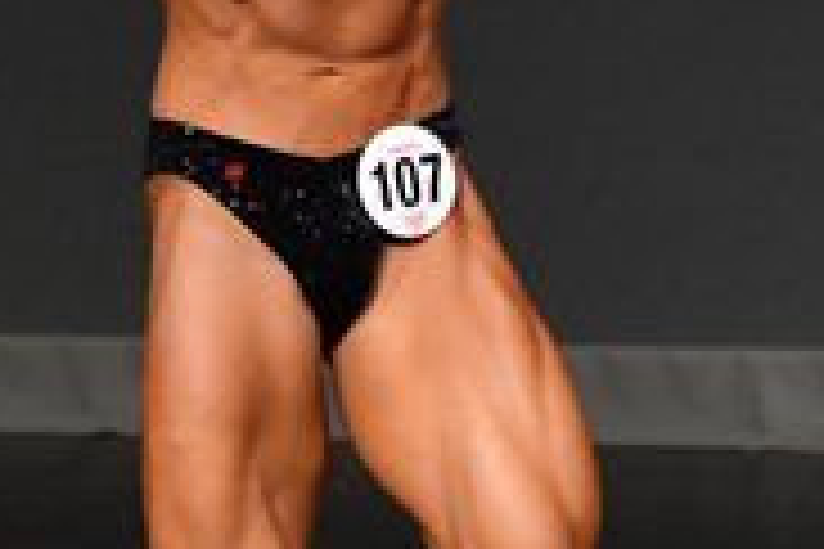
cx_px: 565
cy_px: 252
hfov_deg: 1.4
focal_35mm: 1462
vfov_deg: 0.9
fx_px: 33461
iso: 4000
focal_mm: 230
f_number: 5.6
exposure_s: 1/400
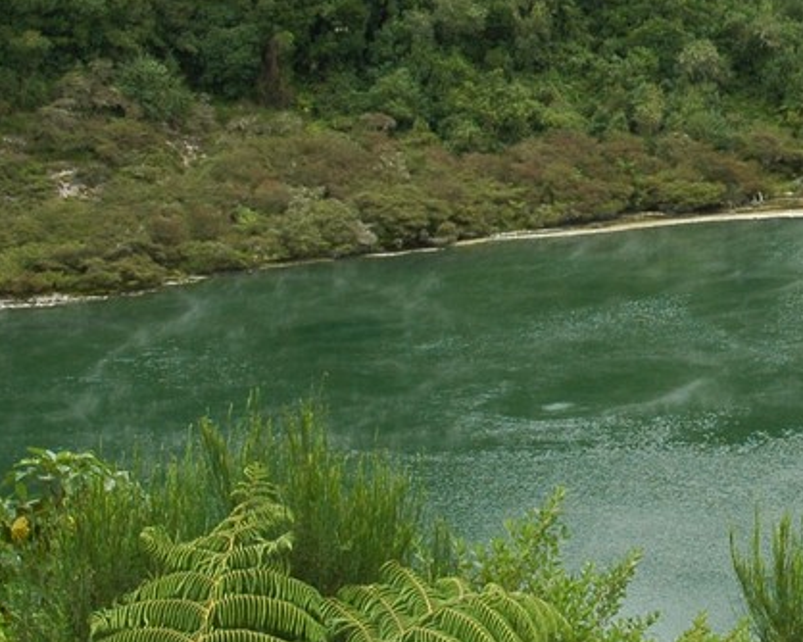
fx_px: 3247
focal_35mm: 137
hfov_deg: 13.7
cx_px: 995
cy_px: 54
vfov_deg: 11.2
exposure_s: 1/125
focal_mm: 27
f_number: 9
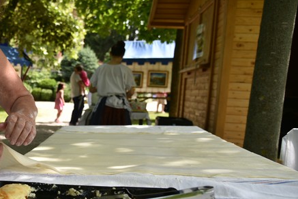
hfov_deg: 40.2
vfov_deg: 29.9
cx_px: 29
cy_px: 113
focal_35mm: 45
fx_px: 373
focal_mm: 24
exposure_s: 1/800
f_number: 4
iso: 250
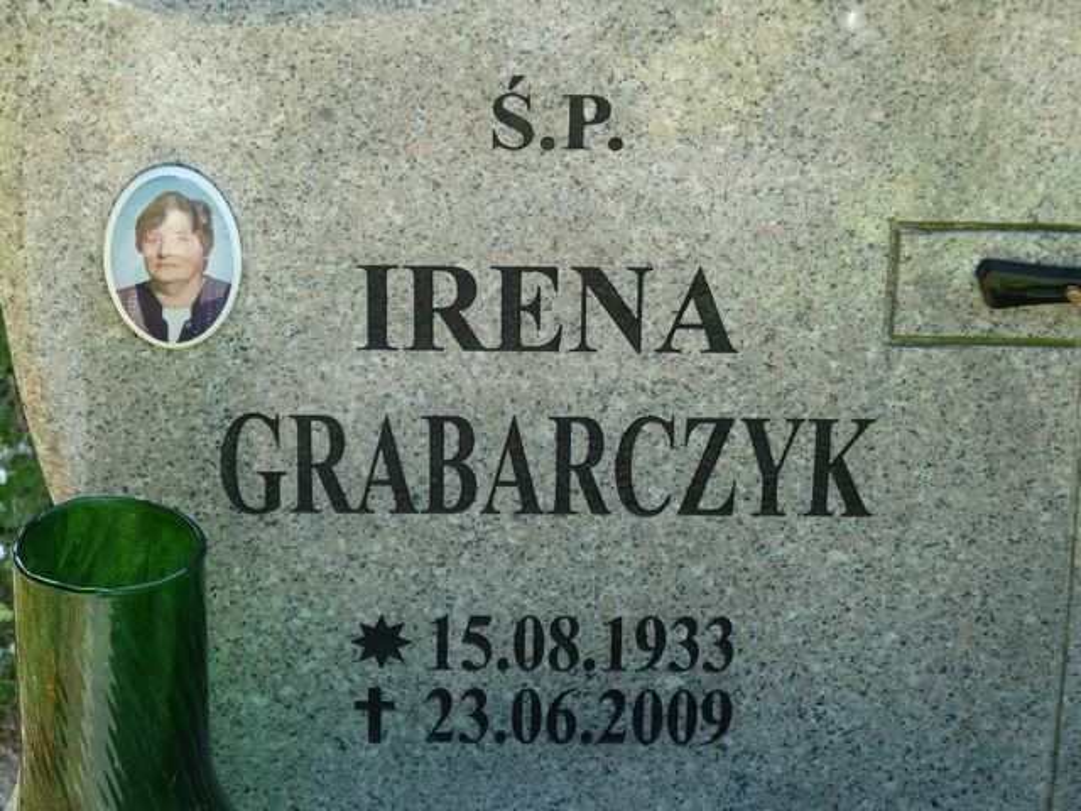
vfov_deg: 12.5
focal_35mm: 119
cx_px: 540
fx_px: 3716
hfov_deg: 16.6
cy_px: 406
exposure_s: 1/50
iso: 80
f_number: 4.4
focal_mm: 19.5
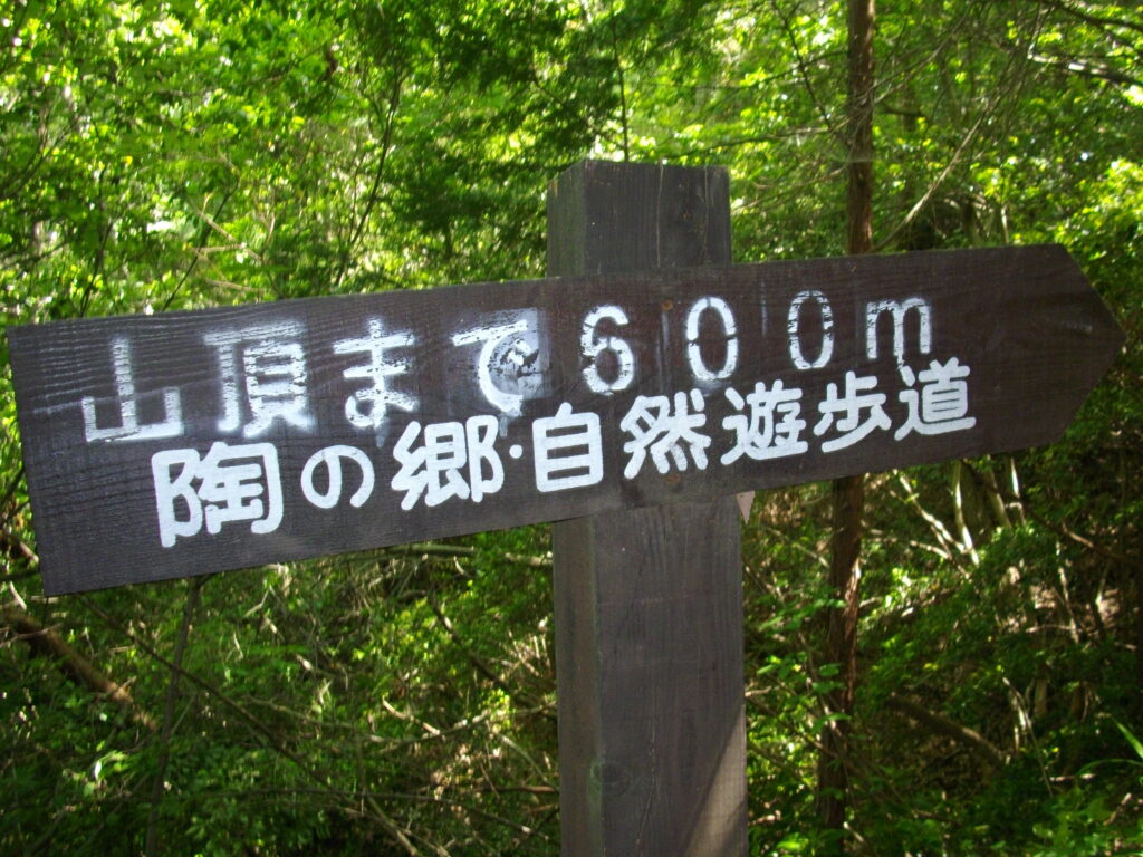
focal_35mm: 37
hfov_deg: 50.1
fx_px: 1222
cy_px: 428
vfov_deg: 38.7
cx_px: 572
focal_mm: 6.2
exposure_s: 1/50
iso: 200
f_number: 2.8
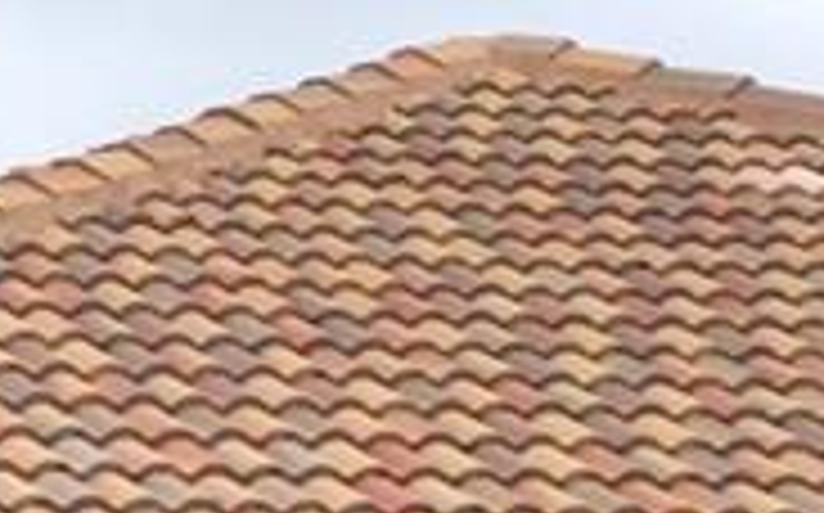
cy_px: 1580
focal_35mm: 309
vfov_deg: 4.1
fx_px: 6933
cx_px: -207
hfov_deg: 6.7
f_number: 2.4
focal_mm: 6
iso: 16
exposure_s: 1/425
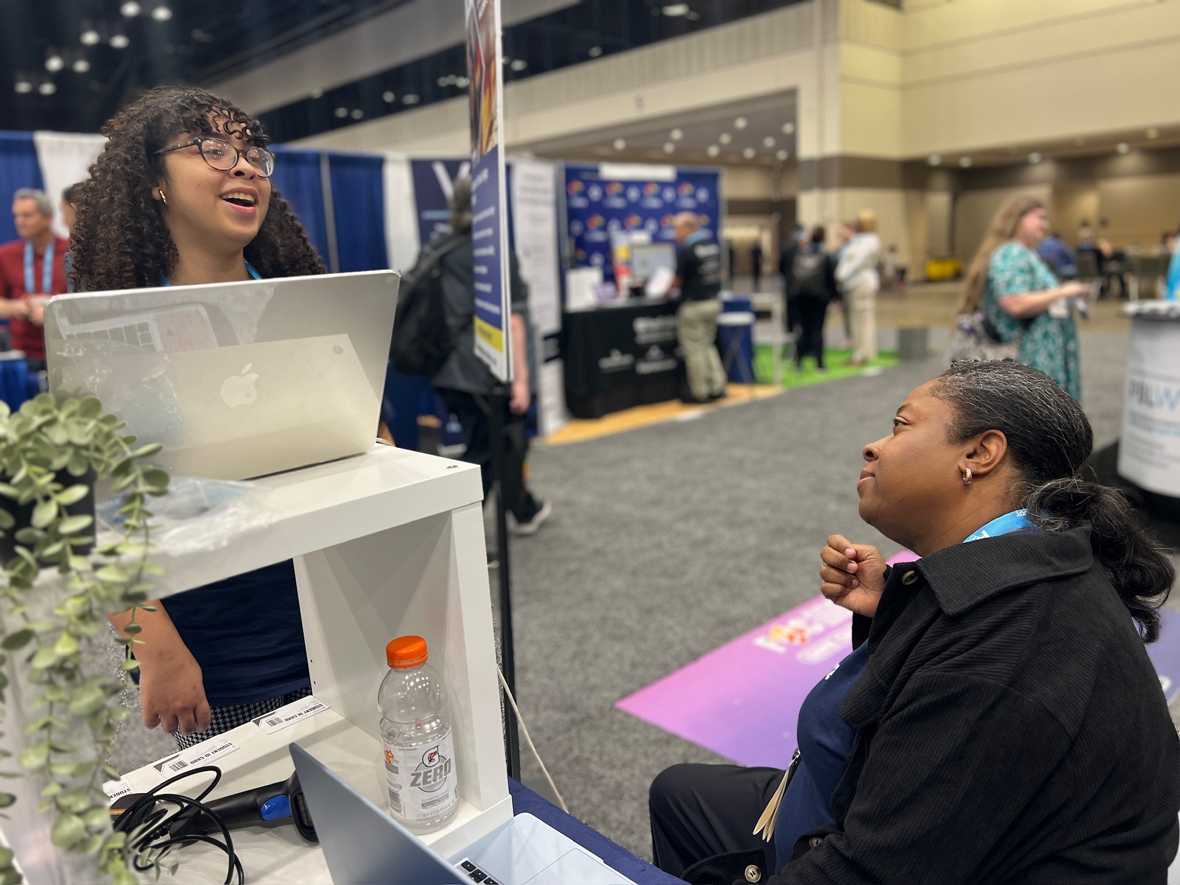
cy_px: 442
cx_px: 590
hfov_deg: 67.3
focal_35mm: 26
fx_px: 886
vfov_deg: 53.1
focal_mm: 5.7
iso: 100
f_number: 1.5
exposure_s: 1/120
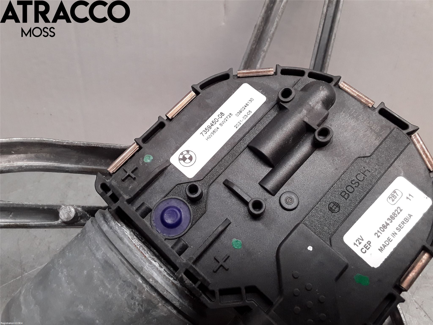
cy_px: 162
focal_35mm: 28
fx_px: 350
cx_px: 216
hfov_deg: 63.4
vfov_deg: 49.7
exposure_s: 1/100
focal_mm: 2.91
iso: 80
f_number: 1.9
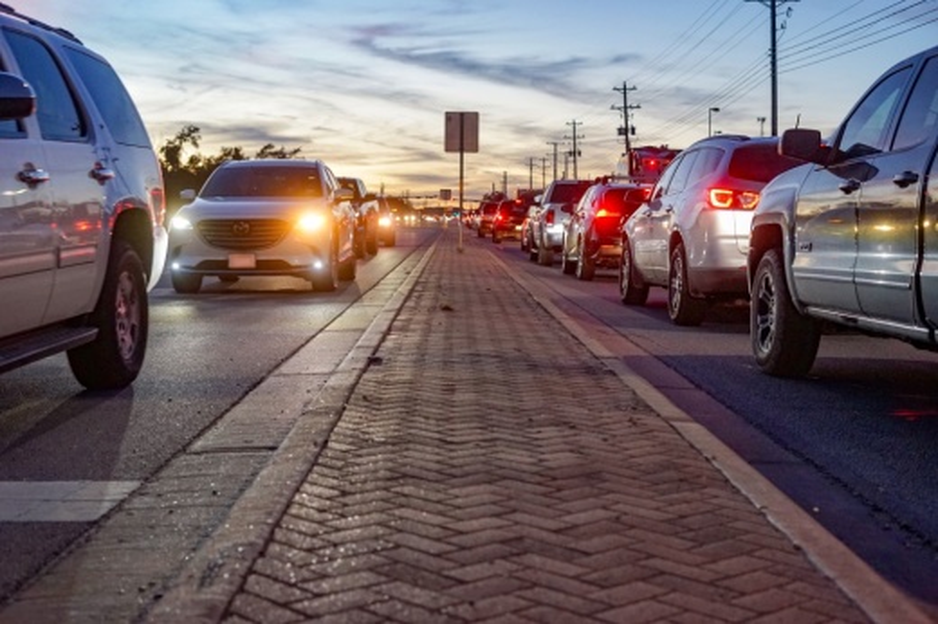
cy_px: 312
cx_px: 469
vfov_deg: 27.0
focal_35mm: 50
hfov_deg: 39.6
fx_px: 1302
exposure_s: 1/160
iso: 1600
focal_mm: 50
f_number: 4
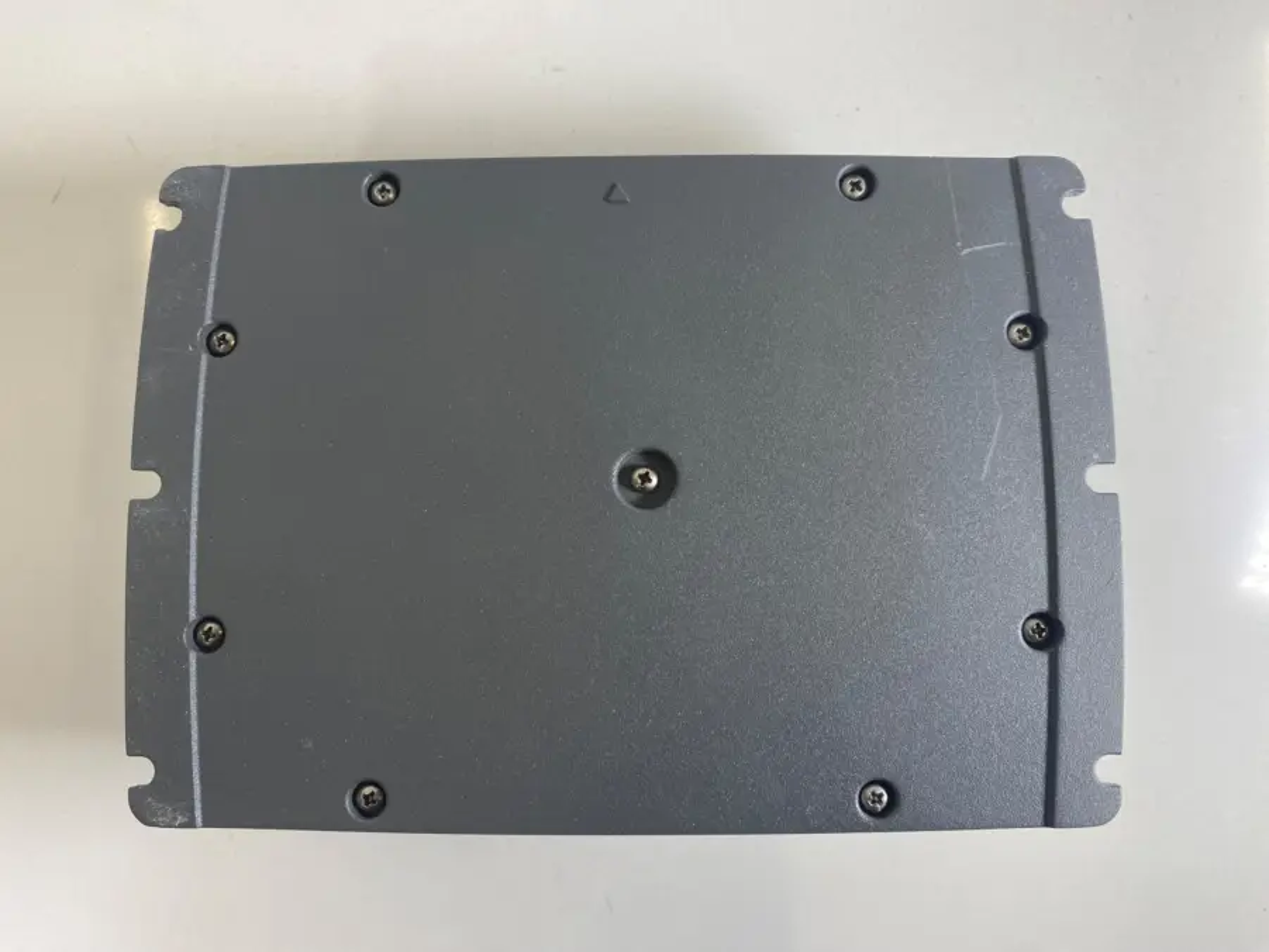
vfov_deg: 53.1
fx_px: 953
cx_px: 634
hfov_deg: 67.3
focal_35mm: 26
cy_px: 476
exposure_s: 1/120
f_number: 1.8
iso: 50
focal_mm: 4.25
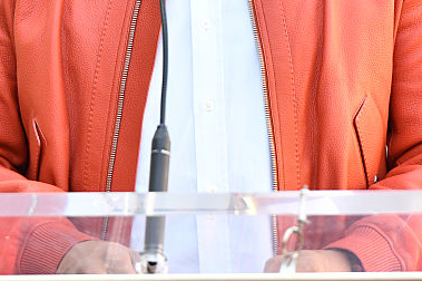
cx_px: 180
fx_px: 6336
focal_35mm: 541
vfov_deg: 2.5
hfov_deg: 3.8
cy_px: -74
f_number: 4
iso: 1250
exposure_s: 1/1000
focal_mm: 200
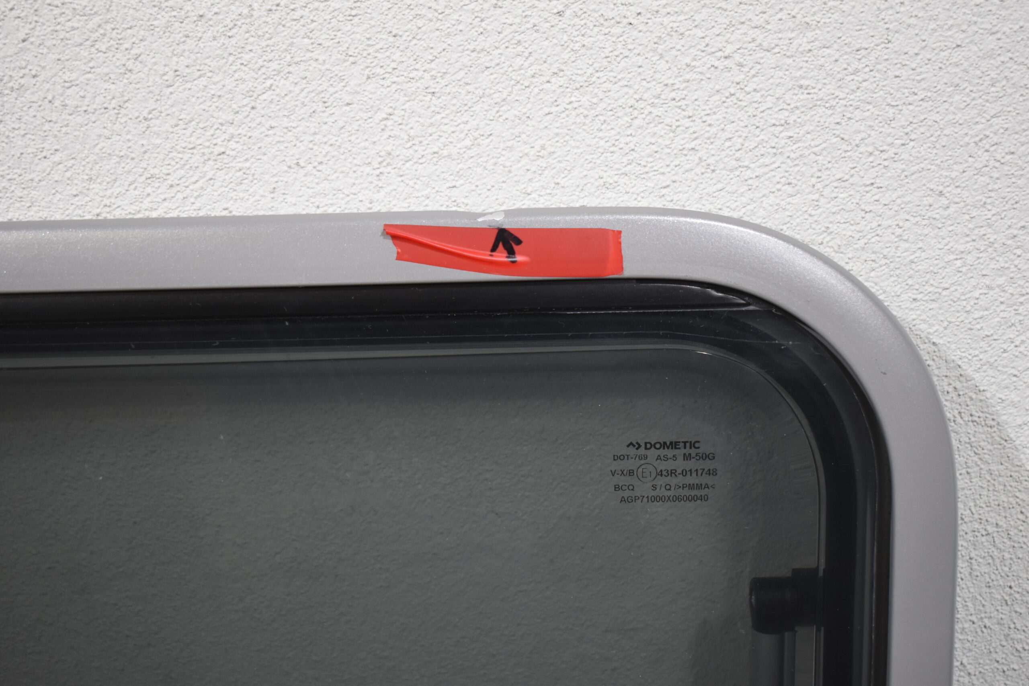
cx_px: 514
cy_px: 343
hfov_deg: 41.1
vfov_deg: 28.1
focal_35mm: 48
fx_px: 1372
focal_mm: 32
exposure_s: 1/160
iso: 800
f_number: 4.5
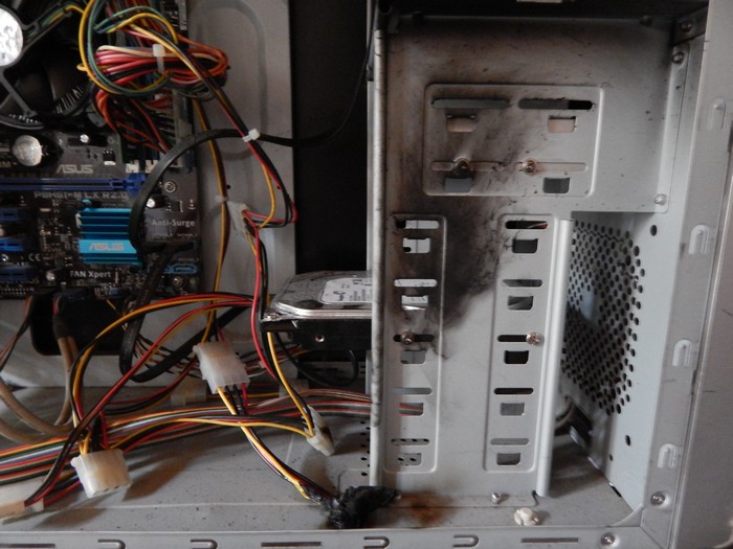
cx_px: 366
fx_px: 487
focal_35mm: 23
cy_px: 274
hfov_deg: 73.9
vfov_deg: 58.9
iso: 800
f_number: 3
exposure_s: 1/4
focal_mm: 4
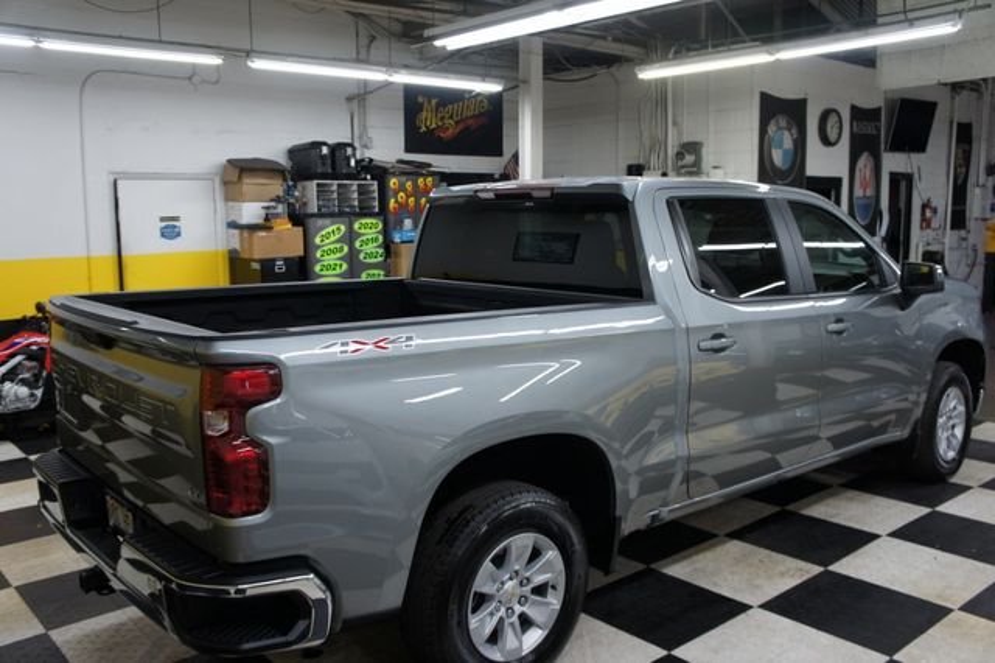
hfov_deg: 59.5
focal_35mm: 32
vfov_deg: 41.7
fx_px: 870
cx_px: 498
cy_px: 332
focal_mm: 21
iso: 250
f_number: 4
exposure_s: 1/40
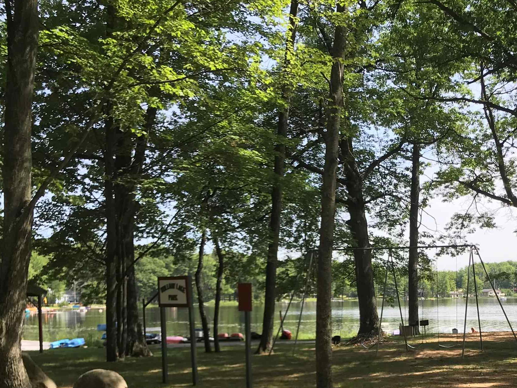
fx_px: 777
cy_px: 327
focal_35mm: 52
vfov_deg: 27.3
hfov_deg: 35.5
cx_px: 419
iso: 20
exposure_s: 1/665
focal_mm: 3.99
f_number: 1.8
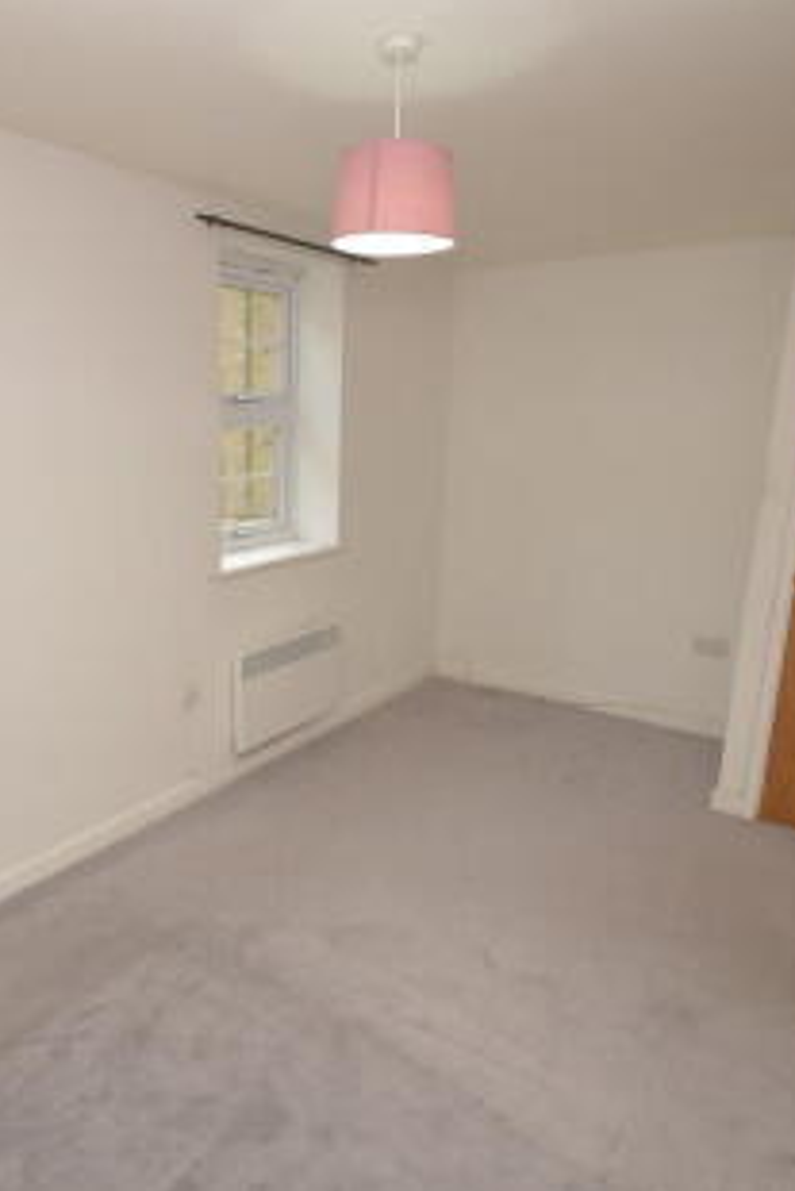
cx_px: 292
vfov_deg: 76.1
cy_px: 594
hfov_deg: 54.5
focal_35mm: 23
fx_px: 761
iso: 800
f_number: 9
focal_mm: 10
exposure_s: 1/60
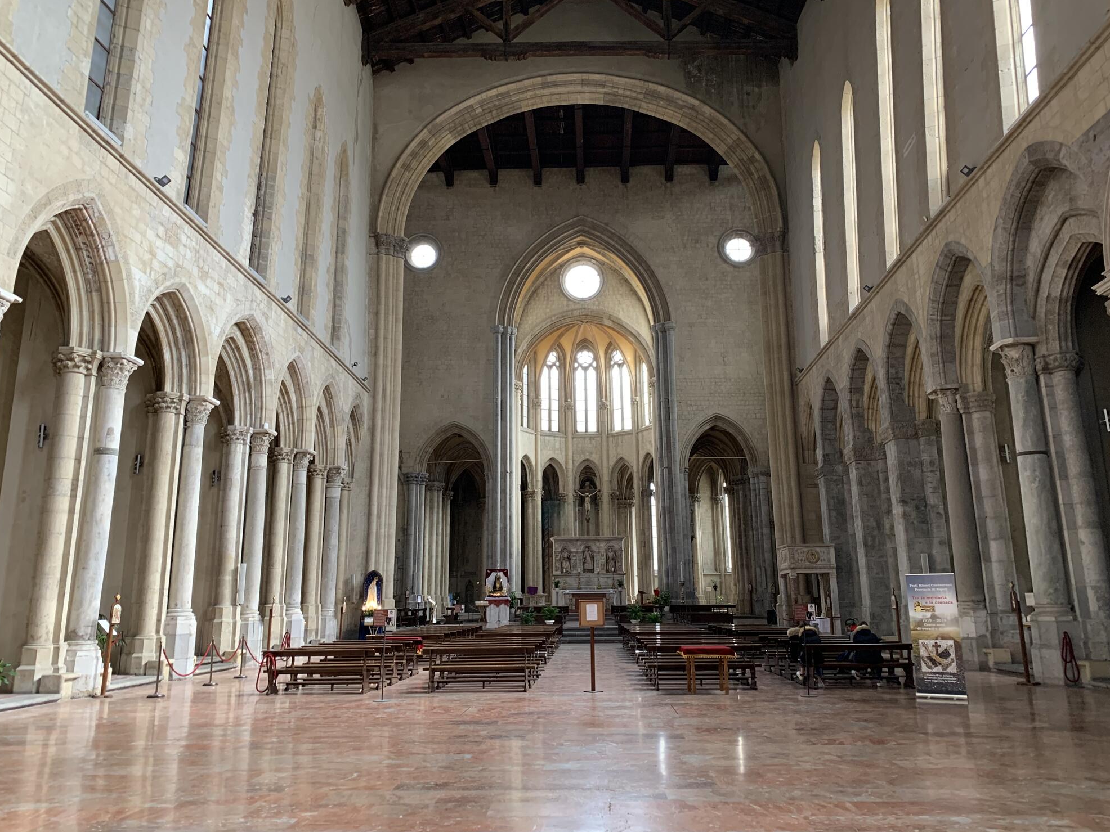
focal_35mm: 27
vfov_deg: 51.3
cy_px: 403
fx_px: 866
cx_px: 571
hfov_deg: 65.3
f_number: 1.8
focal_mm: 4.25
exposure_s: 1/60
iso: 160
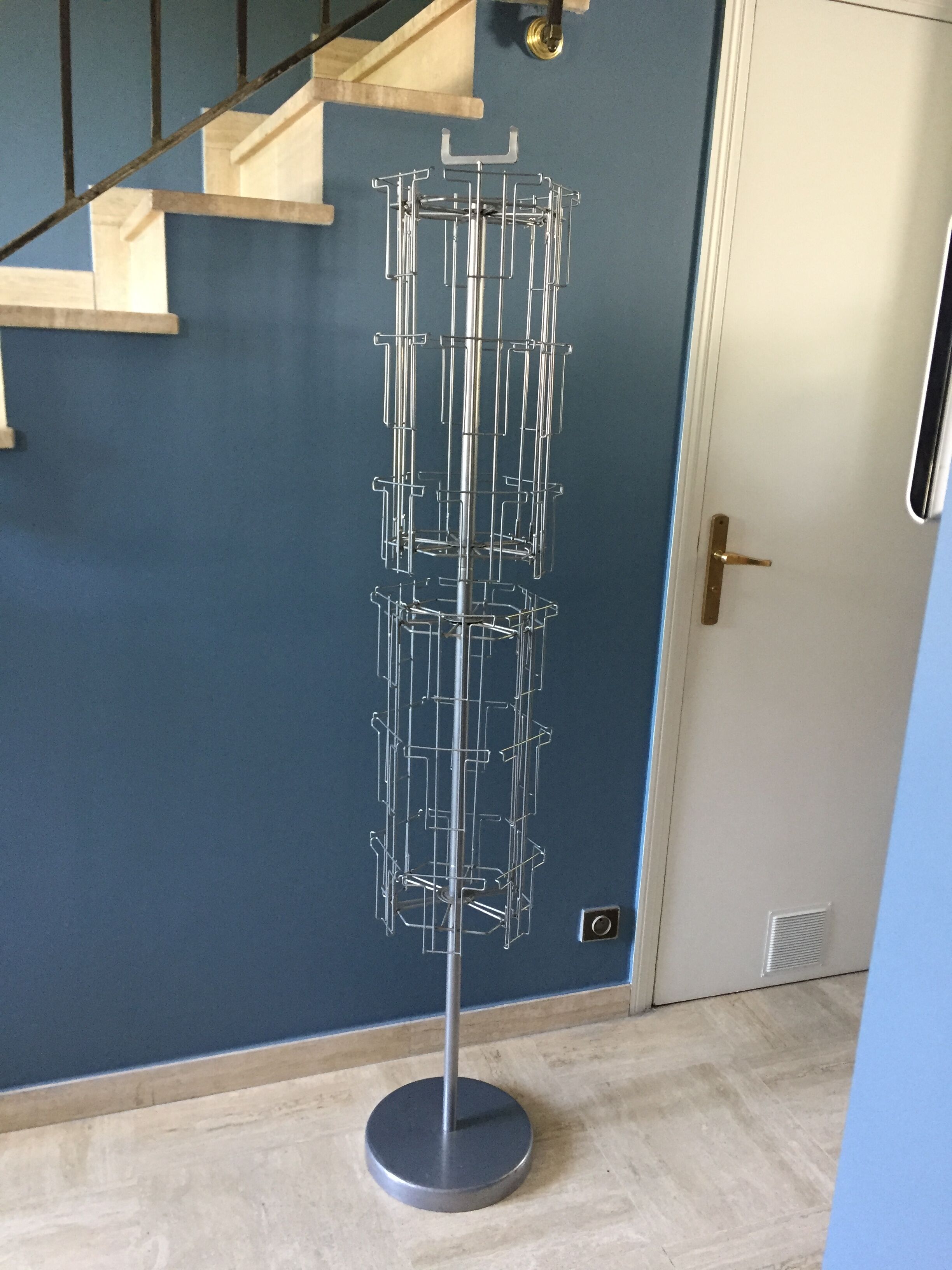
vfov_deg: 61.7
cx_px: 476
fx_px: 1063
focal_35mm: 29
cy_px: 635
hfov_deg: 48.2
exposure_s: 1/33
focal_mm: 4.15
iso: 200
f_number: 2.2
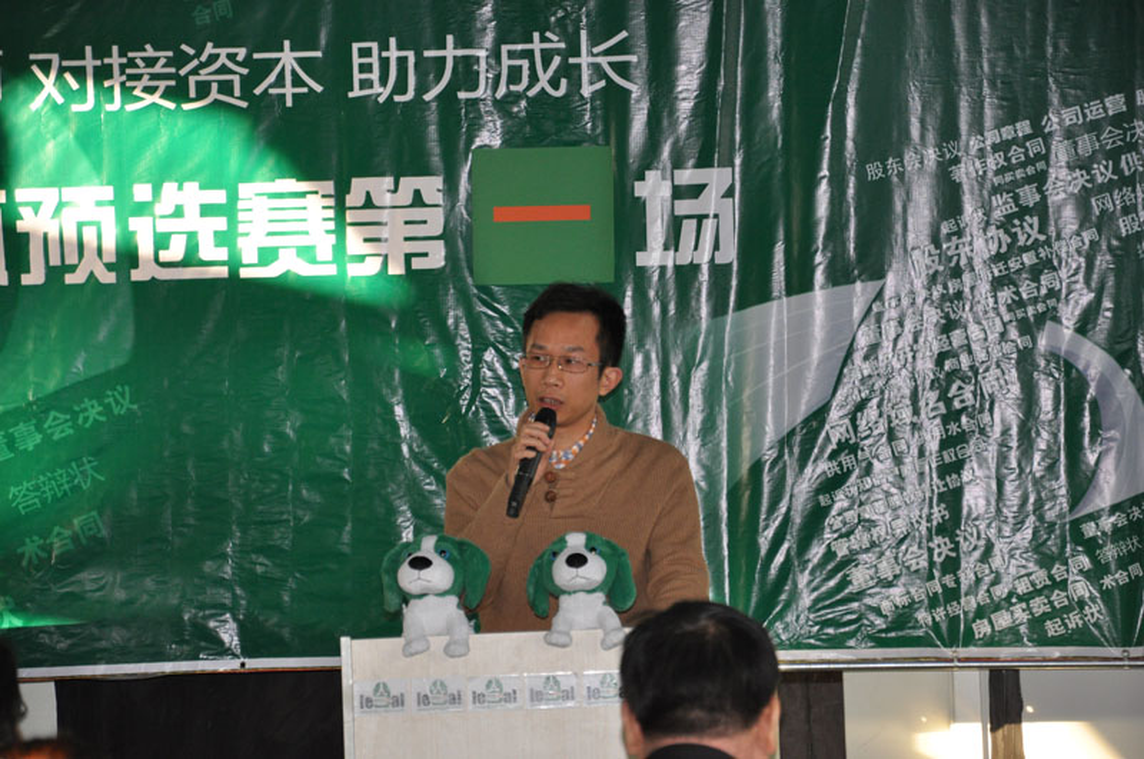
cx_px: 572
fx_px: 4998
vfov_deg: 8.7
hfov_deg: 13.1
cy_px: 380
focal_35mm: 158
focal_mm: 105
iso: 800
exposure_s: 1/60
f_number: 5.6
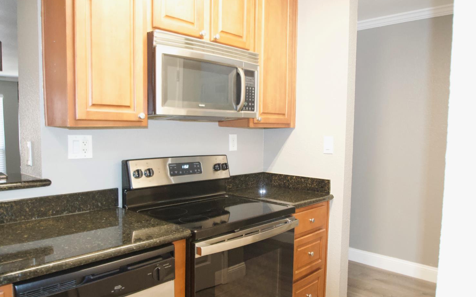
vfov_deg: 46.7
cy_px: 157
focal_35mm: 27
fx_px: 344
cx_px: 237
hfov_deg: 69.3
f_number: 4.2
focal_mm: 17
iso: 3200
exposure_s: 1/60
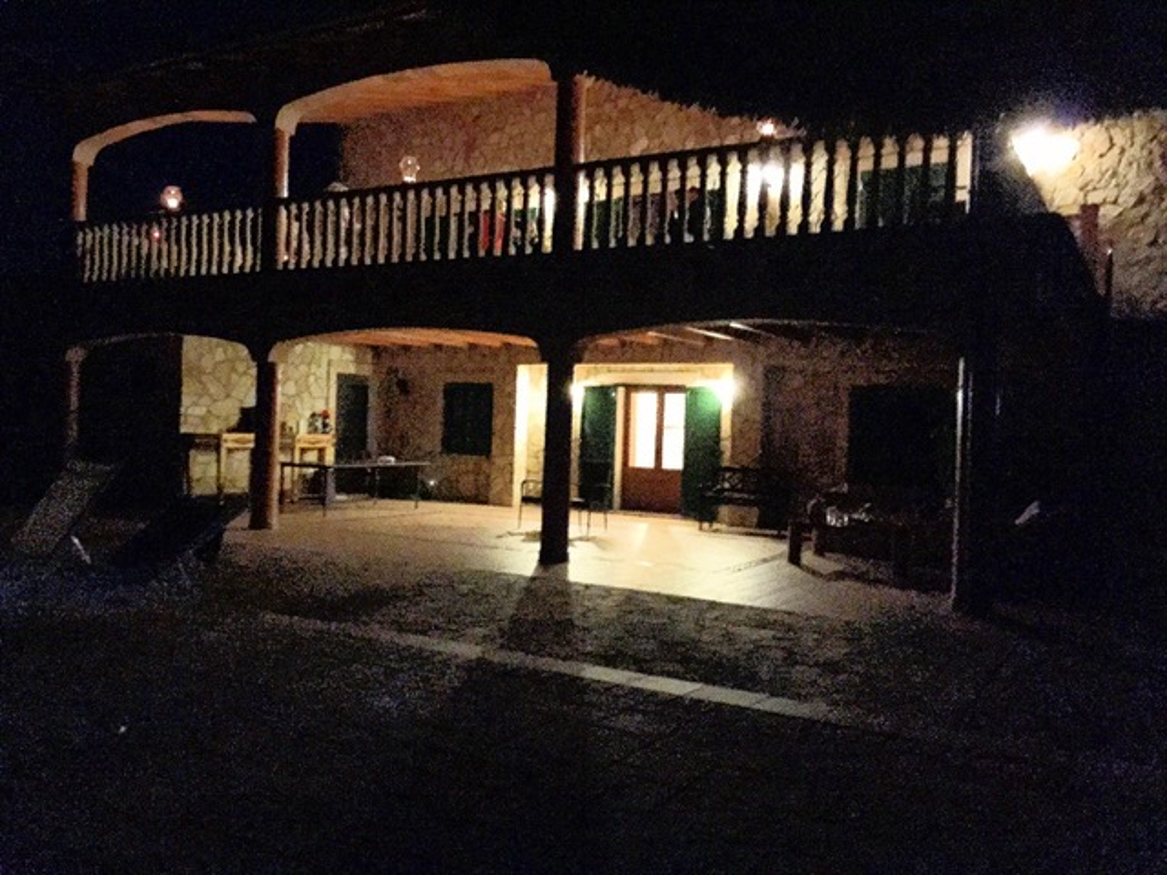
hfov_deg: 61.7
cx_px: 584
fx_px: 978
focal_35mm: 29
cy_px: 438
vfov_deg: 48.2
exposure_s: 1/15
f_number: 2.2
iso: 2000
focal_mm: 4.15
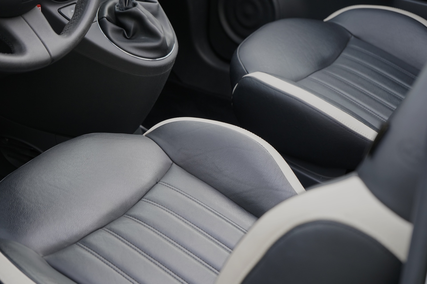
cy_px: 142
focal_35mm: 70
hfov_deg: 28.8
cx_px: 214
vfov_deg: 19.5
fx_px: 830
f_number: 5.6
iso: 500
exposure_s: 1/80
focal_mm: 70
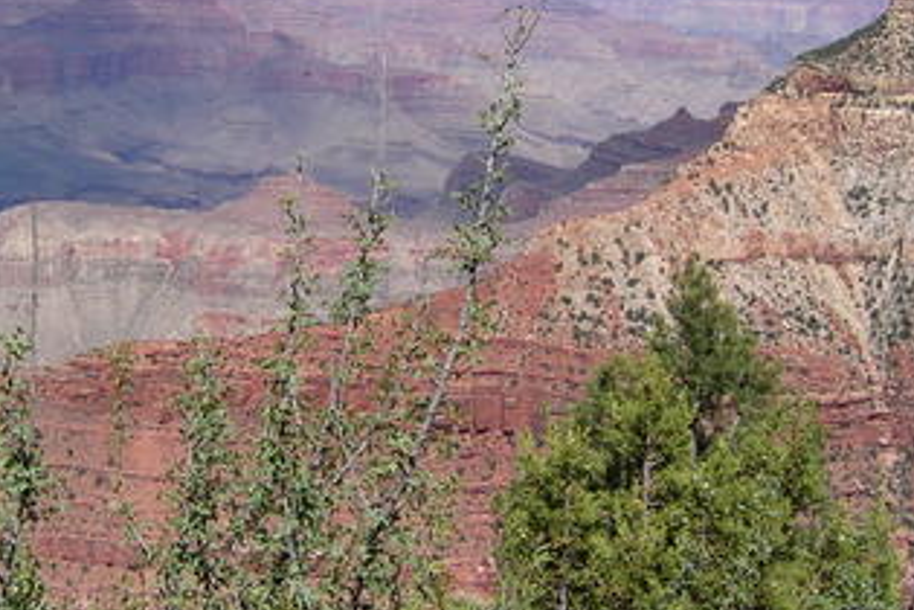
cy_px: 192
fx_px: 1879
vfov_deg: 18.4
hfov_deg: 27.0
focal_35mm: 74
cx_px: 226
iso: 50
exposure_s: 1/200
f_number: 8
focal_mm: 5.8
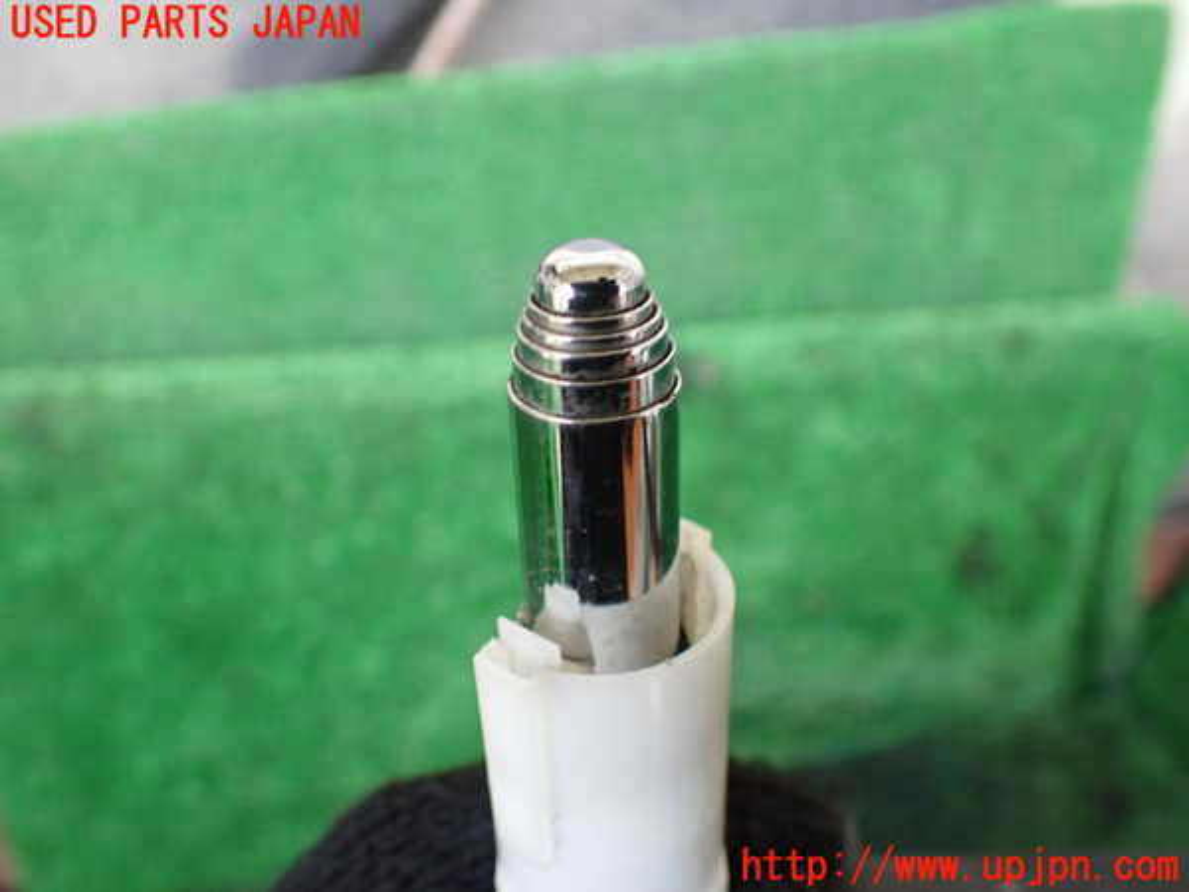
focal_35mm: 30
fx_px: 1030
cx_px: 594
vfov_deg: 46.8
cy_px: 446
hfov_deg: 60.0
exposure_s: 1/125
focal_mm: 5.4
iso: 400
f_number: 2.3
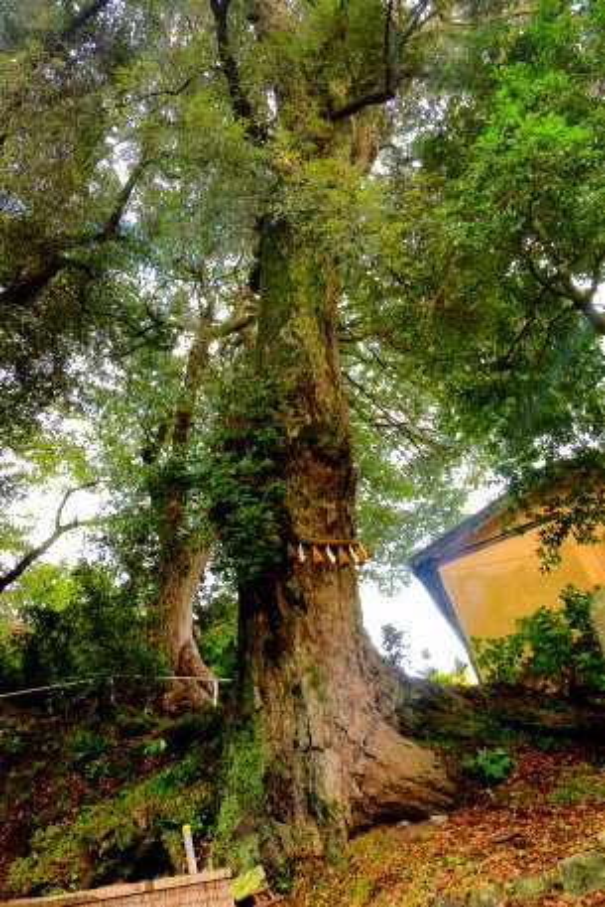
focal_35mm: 28
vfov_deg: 65.5
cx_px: 302
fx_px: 705
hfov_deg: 46.4
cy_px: 454
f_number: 9
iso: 640
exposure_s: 1/160
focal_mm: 28
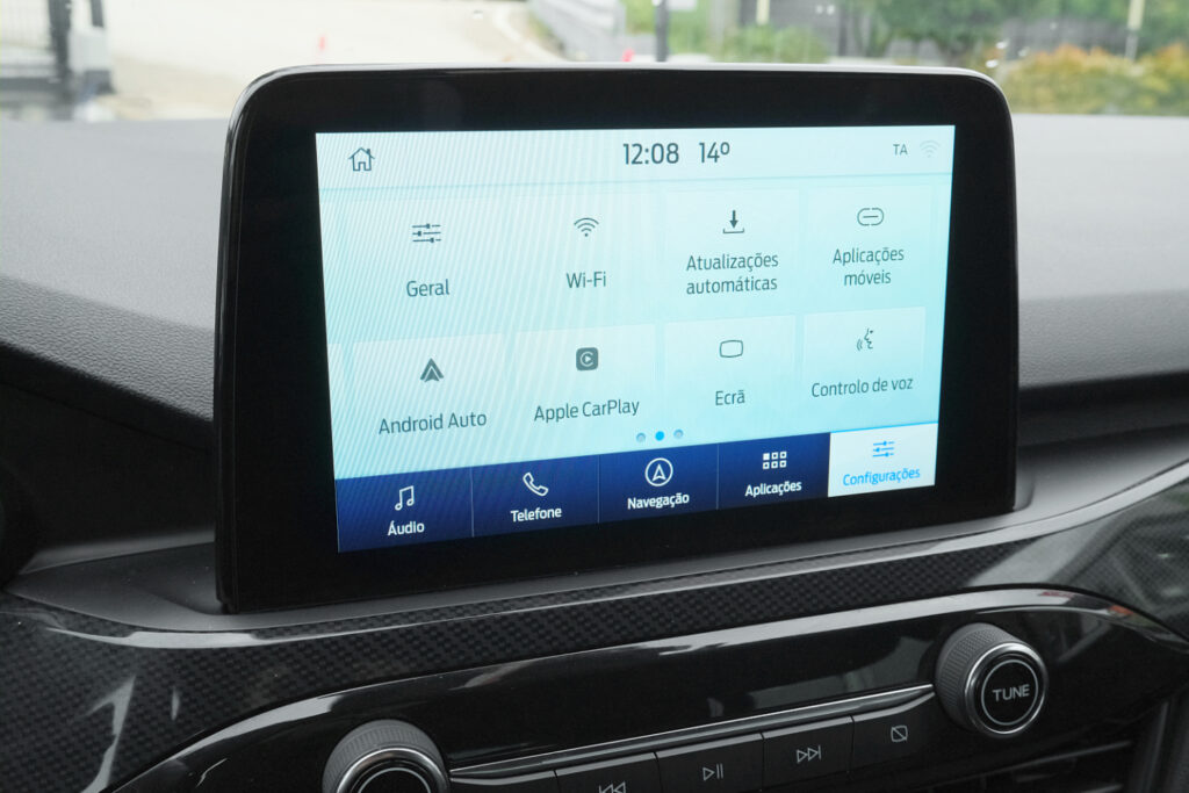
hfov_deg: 53.1
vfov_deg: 36.9
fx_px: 1189
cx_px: 594
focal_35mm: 36
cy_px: 396
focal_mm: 24.2
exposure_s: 1/250
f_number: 9
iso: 2500
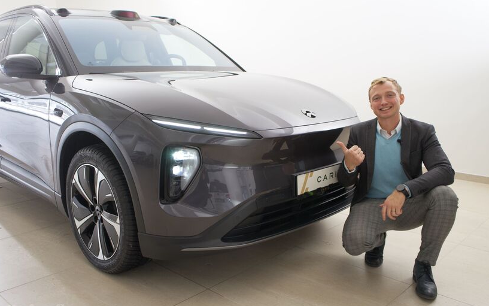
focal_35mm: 32
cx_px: 245
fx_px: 427
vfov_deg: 39.4
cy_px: 162
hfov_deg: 59.6
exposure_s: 1/40
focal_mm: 31
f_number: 4
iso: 250
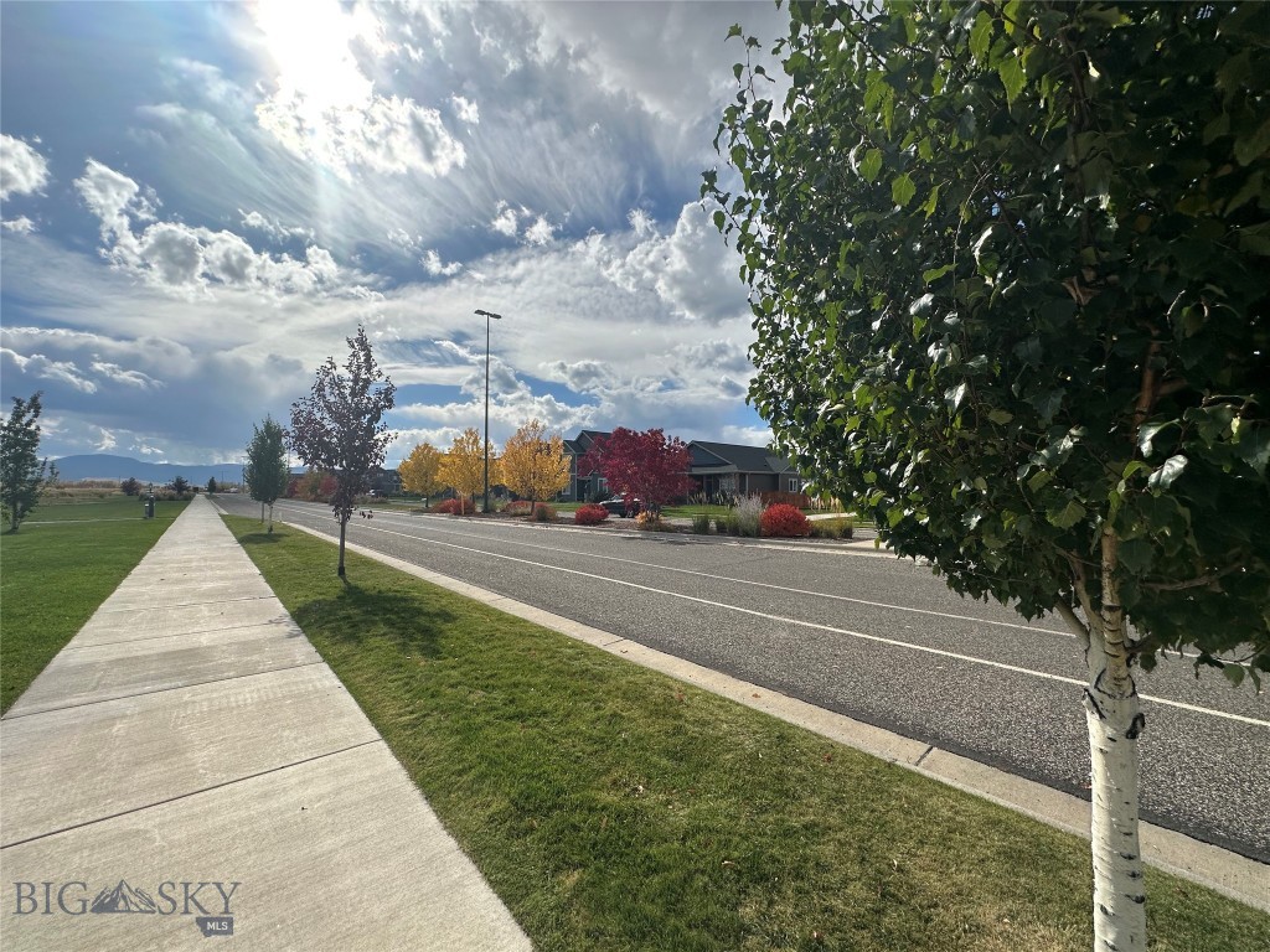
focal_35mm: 14
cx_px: 635
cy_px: 476
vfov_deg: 85.7
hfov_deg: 102.1
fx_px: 514
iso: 50
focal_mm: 2.22
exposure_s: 1/5051
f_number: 2.2
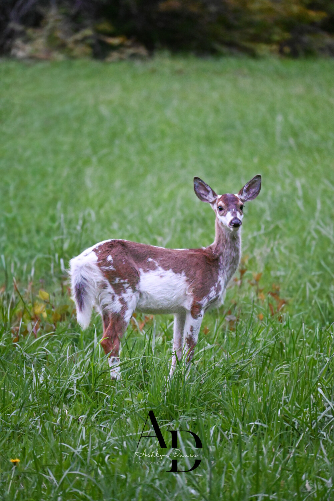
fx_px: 5218
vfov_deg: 5.5
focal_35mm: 375
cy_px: 250
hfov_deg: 3.7
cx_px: 167
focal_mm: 250
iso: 7200
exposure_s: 1/125
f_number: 6.3
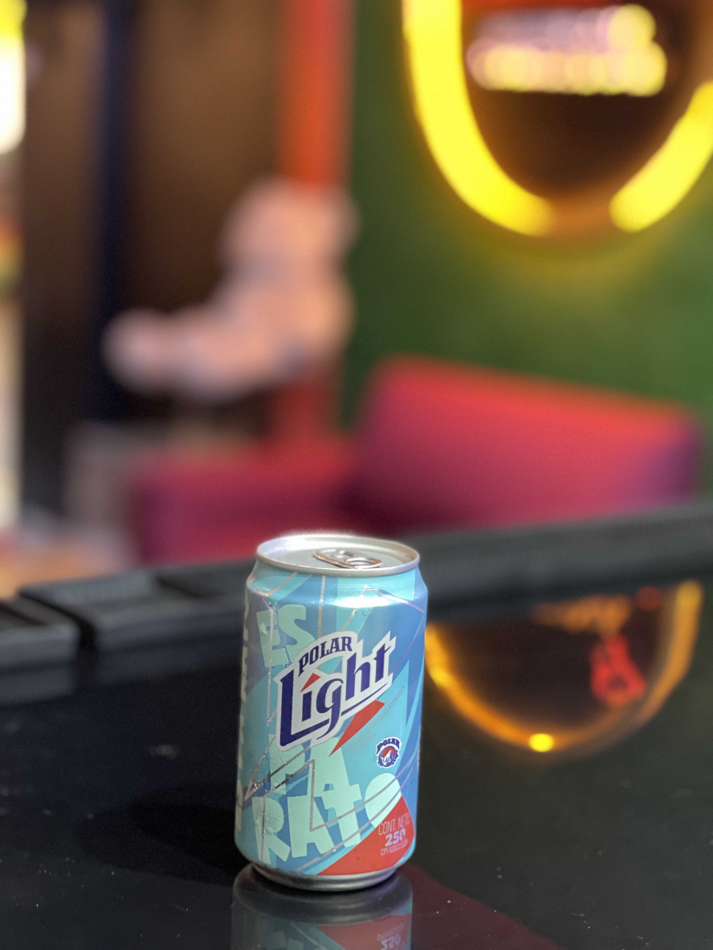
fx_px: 1758
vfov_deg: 30.3
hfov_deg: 22.9
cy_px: 475
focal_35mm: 64
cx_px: 356
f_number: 2.2
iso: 400
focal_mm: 7.5
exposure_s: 1/15
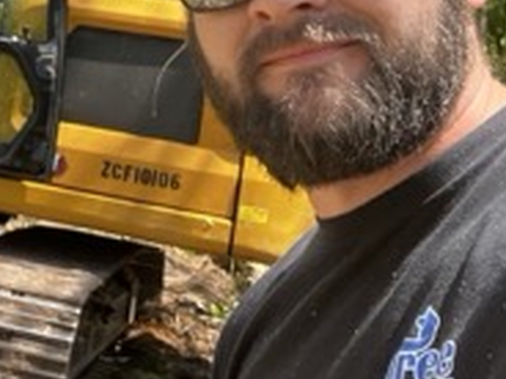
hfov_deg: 23.4
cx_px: -129
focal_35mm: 75
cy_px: -52
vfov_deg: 18.8
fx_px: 1096
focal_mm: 2.71
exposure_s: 1/243
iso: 32
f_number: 2.2
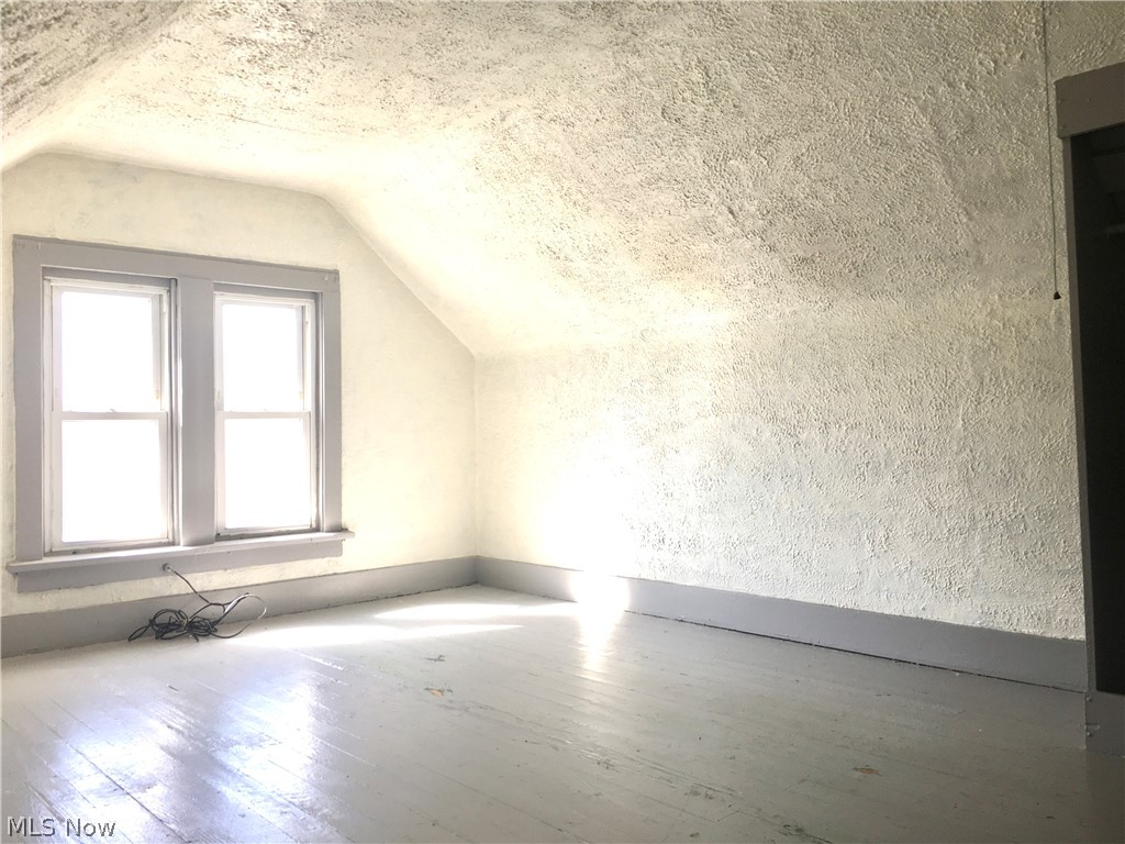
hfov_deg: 61.7
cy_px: 422
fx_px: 942
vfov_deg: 48.2
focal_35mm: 29
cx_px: 562
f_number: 2.2
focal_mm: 4.15
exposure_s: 1/50
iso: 25
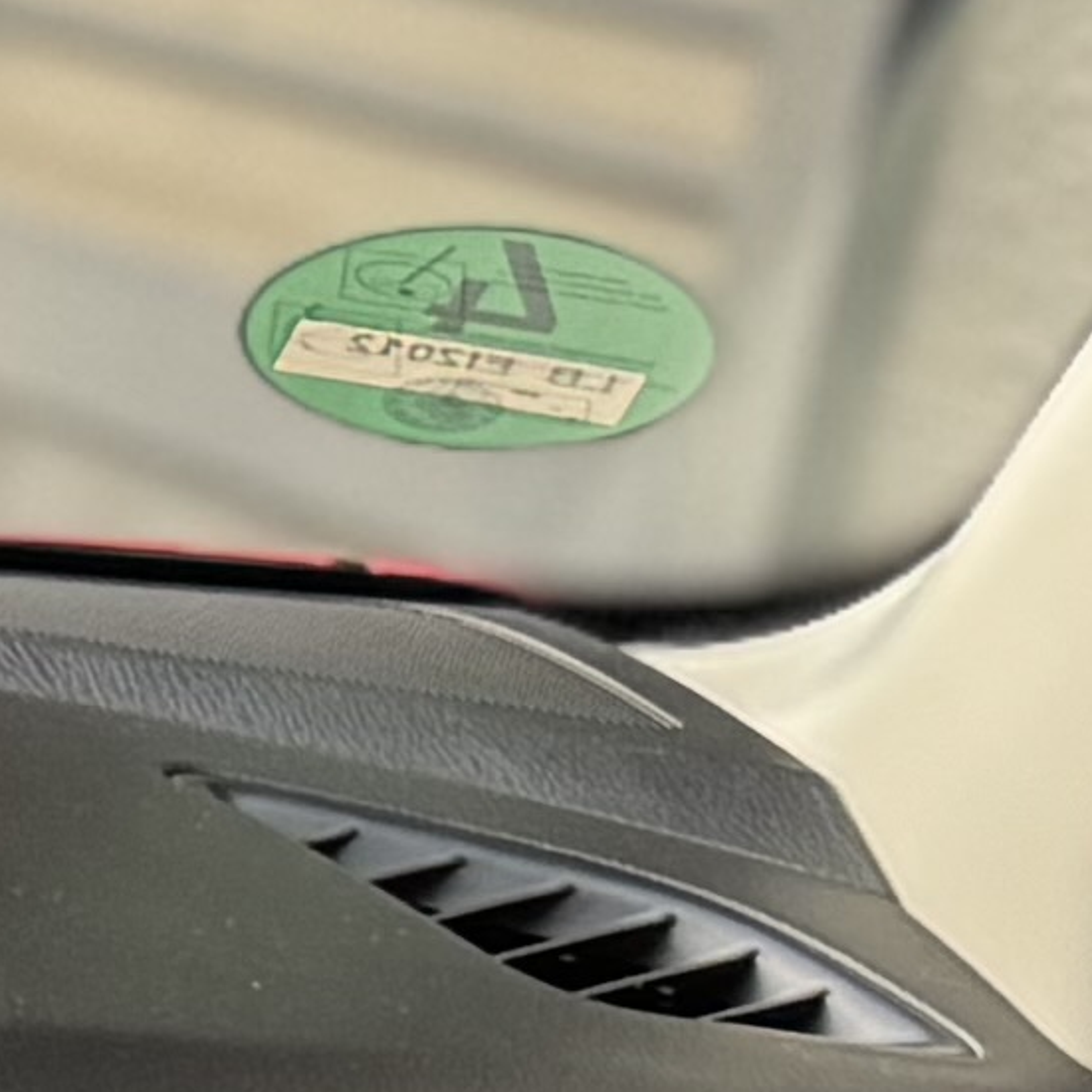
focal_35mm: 220
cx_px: -3167
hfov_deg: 6.5
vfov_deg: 7.7
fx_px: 7852
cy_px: 2097
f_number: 1.78
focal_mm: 6.76
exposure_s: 1/60
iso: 320
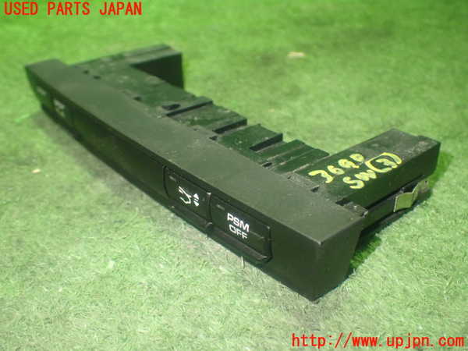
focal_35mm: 38
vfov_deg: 37.7
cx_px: 234
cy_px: 176
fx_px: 514
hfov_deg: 49.0
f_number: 2.7
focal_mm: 6.83
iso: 800
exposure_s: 1/25
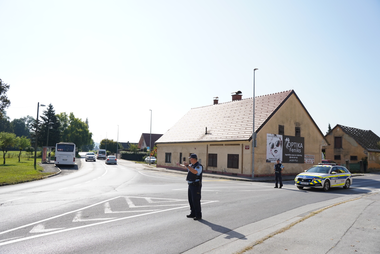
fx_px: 306
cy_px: 127
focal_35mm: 29
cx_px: 190
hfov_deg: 63.6
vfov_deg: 45.0
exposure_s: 1/2000
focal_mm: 29
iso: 500
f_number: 5.6
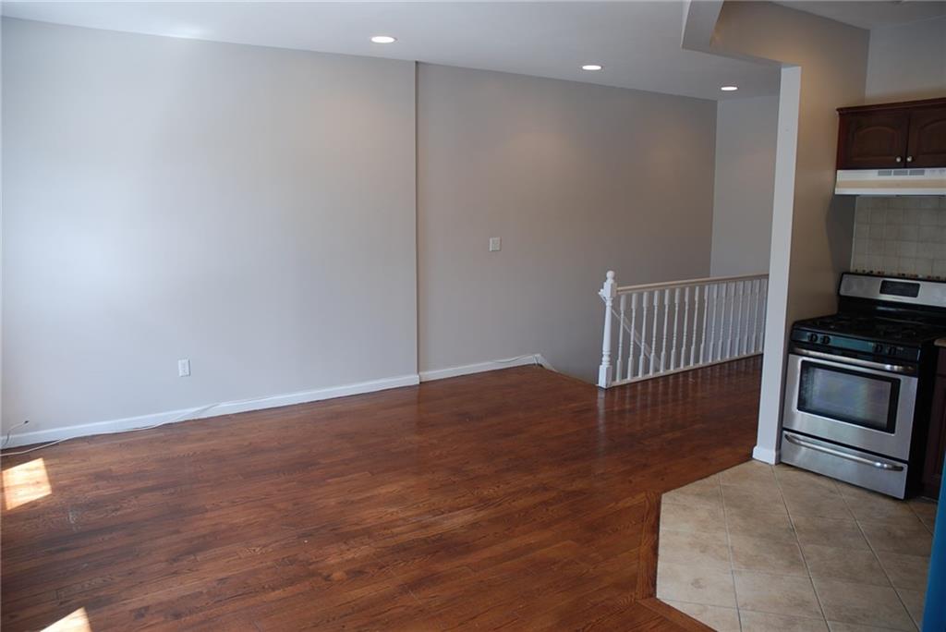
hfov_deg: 67.4
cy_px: 316
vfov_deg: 48.0
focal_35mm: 27
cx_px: 473
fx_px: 710
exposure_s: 1/30
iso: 100
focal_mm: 18
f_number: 3.5
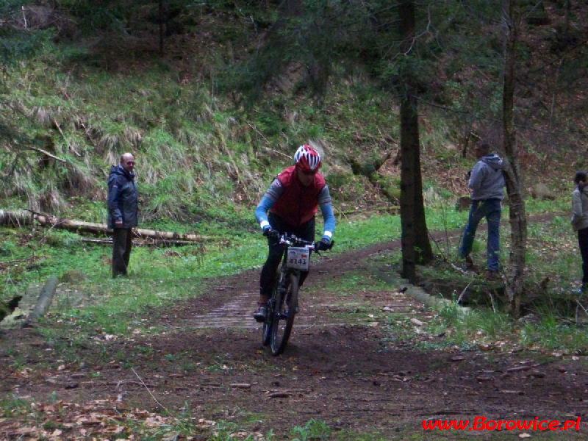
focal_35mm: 117
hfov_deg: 16.8
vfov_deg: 12.7
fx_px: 1987
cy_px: 220
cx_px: 294
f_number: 4.4
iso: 400
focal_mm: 19.2
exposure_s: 1/125
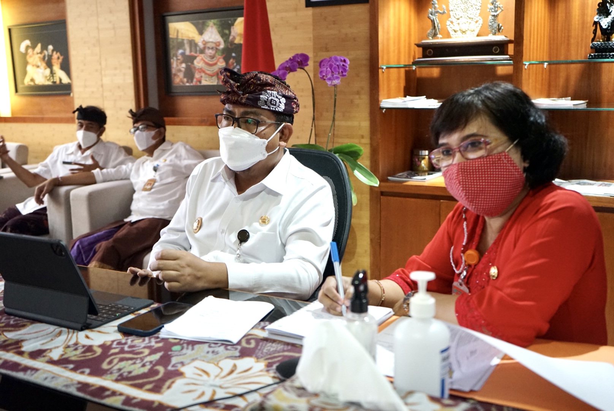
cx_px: 307
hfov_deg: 48.4
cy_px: 206
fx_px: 683
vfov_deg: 33.5
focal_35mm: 40
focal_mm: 40
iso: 4000
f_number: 4
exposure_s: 1/80
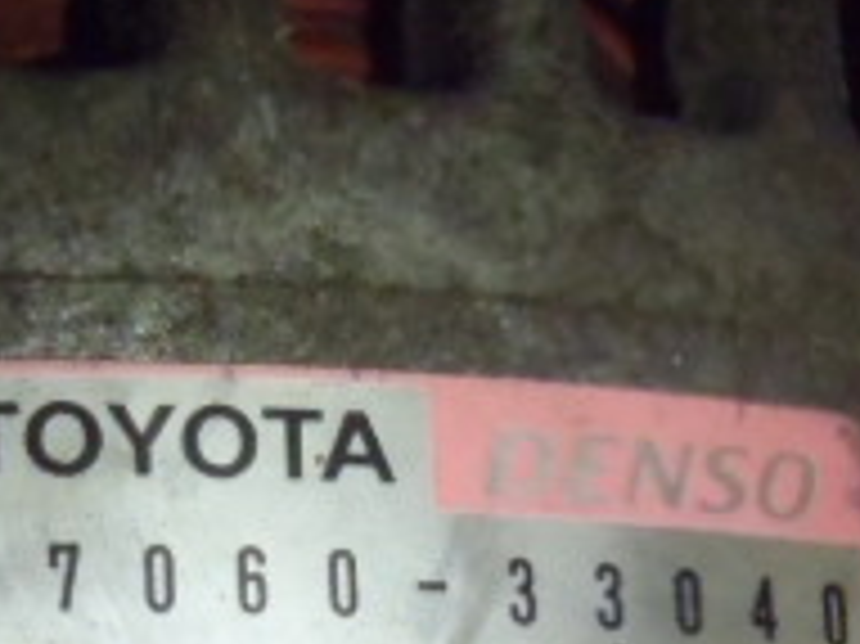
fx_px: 3079
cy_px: 766
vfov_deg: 11.7
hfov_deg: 15.7
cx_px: 59
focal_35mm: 124
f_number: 4.7
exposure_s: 1/60
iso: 800
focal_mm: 6.64
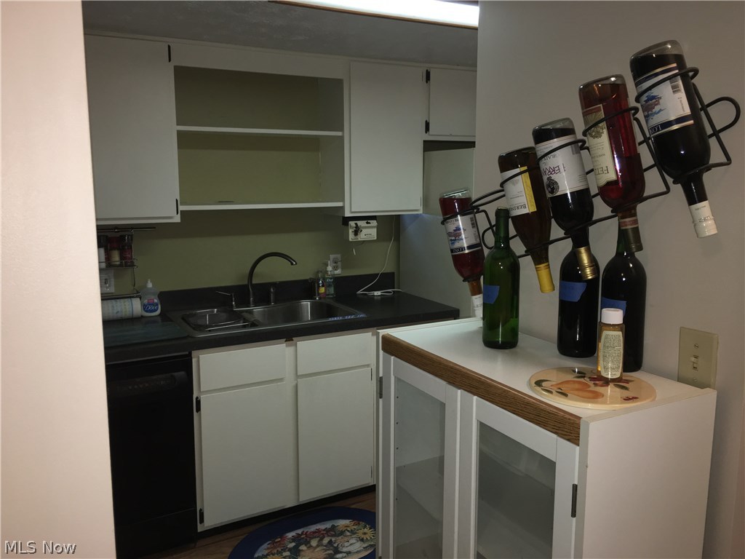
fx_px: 624
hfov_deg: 61.7
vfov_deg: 48.2
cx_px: 372
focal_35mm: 29
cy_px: 280
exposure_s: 1/20
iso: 50
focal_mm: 4.15
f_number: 2.2
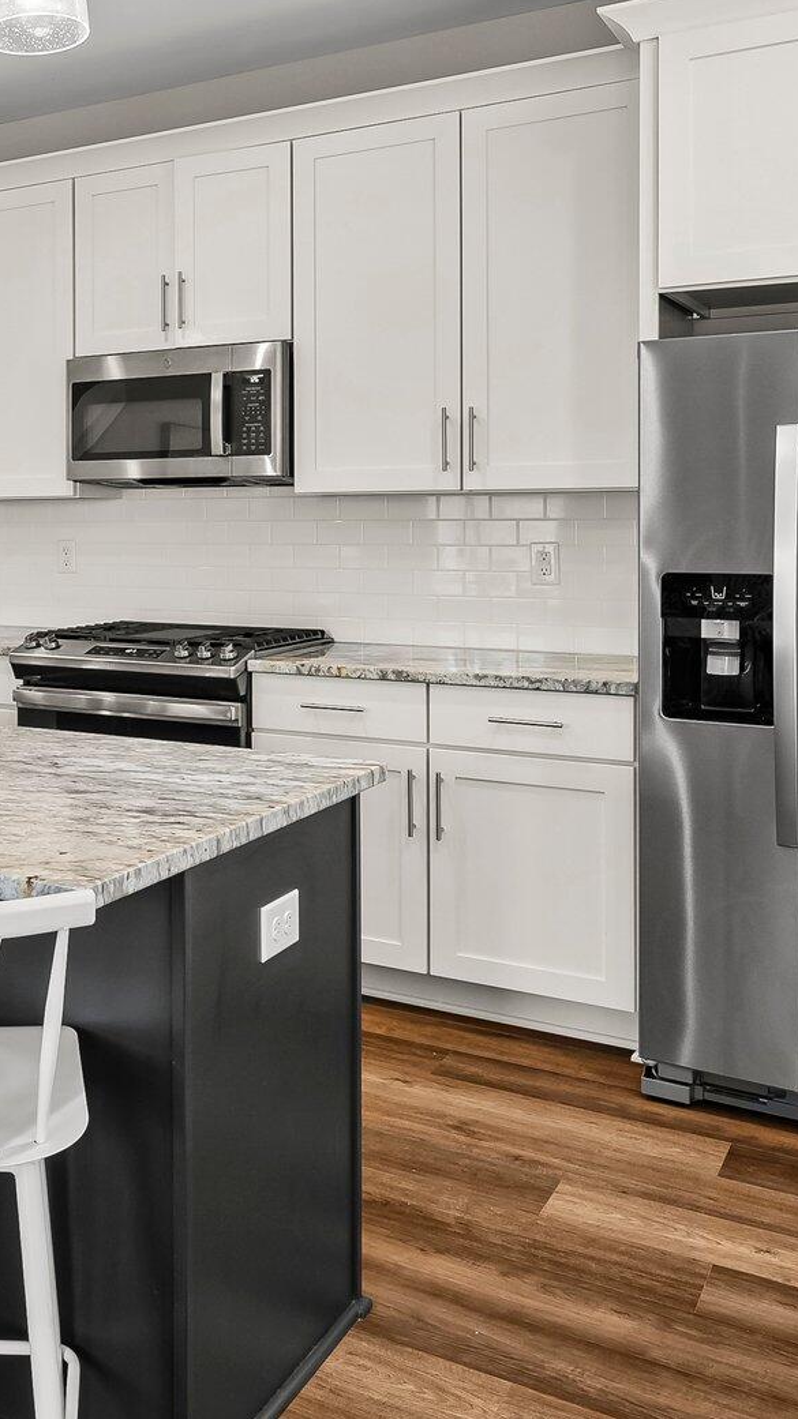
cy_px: 490
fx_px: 1242
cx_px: -26
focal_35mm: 33
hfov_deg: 32.4
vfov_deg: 58.4
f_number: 9
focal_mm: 16
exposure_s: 1/1.67
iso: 400
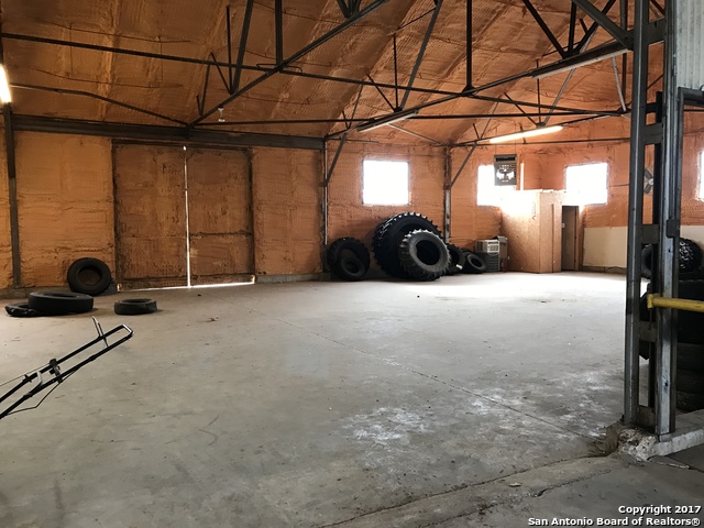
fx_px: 569
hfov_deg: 63.4
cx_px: 352
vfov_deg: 49.7
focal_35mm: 28
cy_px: 264
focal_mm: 3.99
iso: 40
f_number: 1.8
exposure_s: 1/20
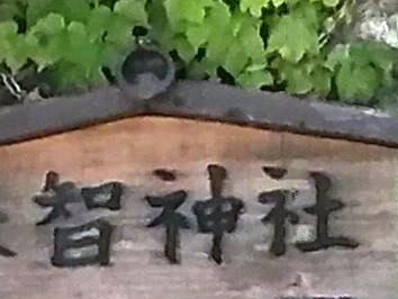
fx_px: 506
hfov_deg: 42.8
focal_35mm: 44
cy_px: 233
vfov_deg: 32.1
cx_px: 171
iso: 50
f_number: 1.8
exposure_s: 1/1049
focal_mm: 3.62
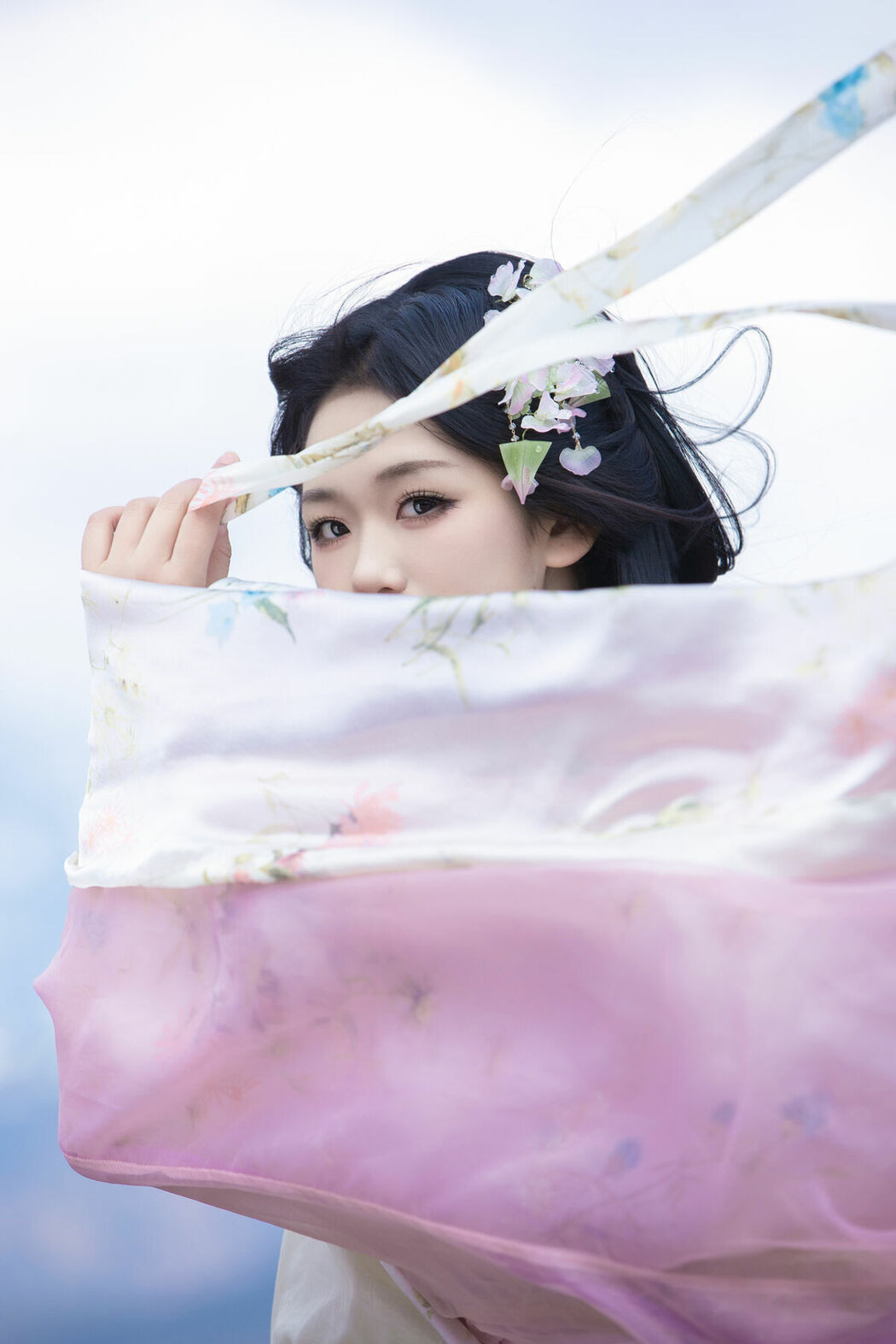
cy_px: 672
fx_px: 6346
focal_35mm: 170
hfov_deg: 8.1
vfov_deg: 12.1
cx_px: 448
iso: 100
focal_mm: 170
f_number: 5
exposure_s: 1/1250
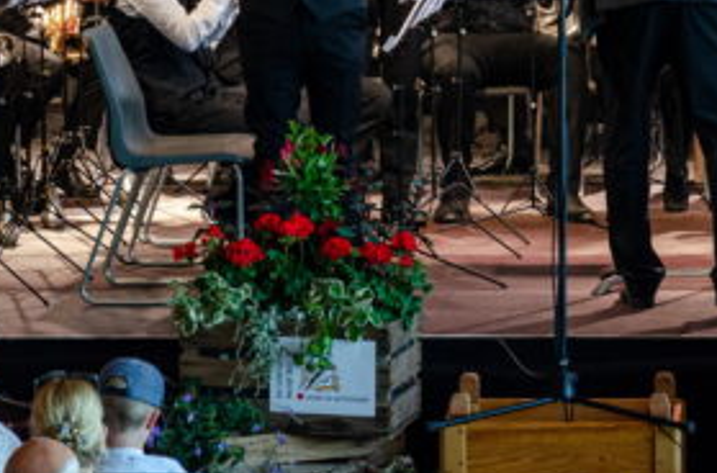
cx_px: 550
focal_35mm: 280
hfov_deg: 7.4
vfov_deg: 4.9
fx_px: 5558
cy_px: 54
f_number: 5
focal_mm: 80
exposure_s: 1/100
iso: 800
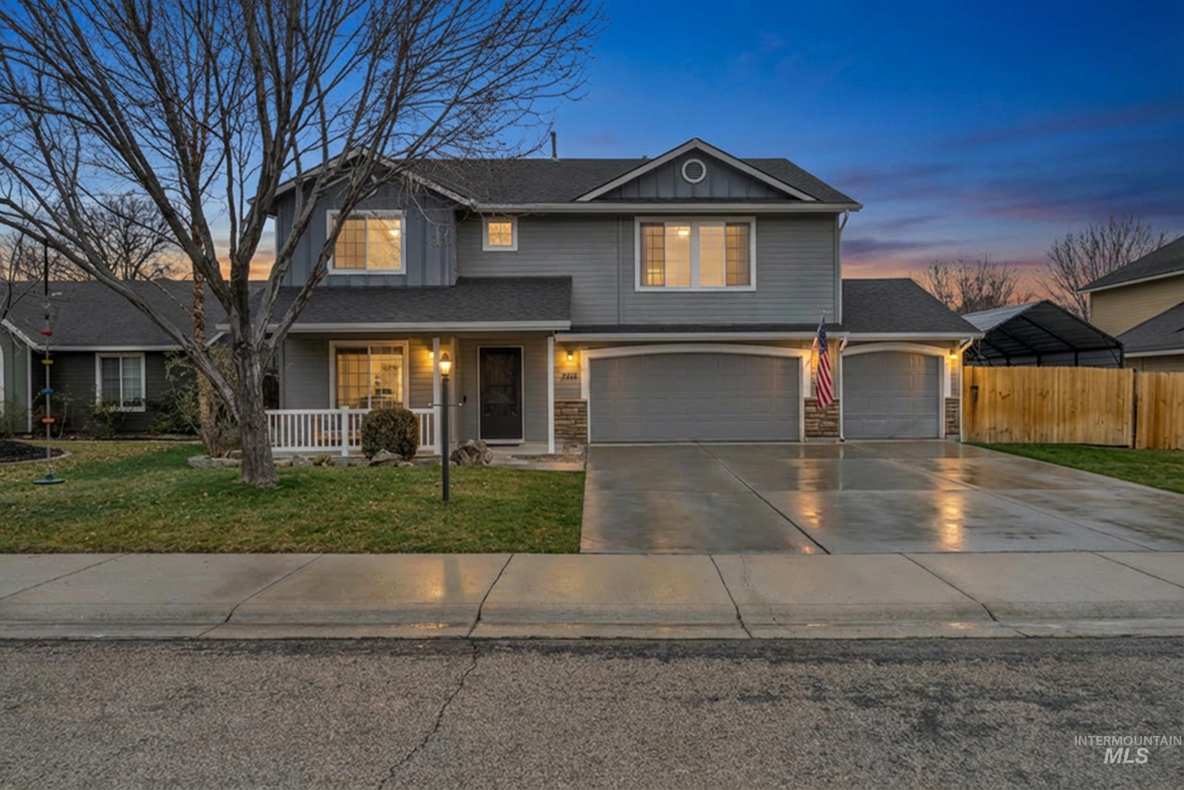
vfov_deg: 59.5
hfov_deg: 81.2
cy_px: 395
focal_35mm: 21
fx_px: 691
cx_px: 592
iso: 100
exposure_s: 1/80
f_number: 6.3
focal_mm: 21
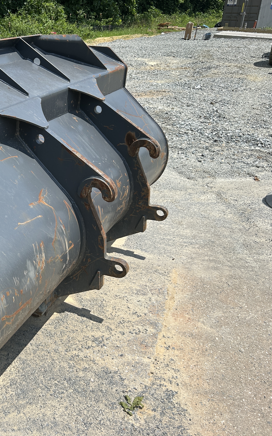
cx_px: -14
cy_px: 217
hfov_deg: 31.3
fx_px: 439
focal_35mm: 37
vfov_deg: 52.7
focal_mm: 5.7
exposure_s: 1/4444
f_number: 1.5
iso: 50
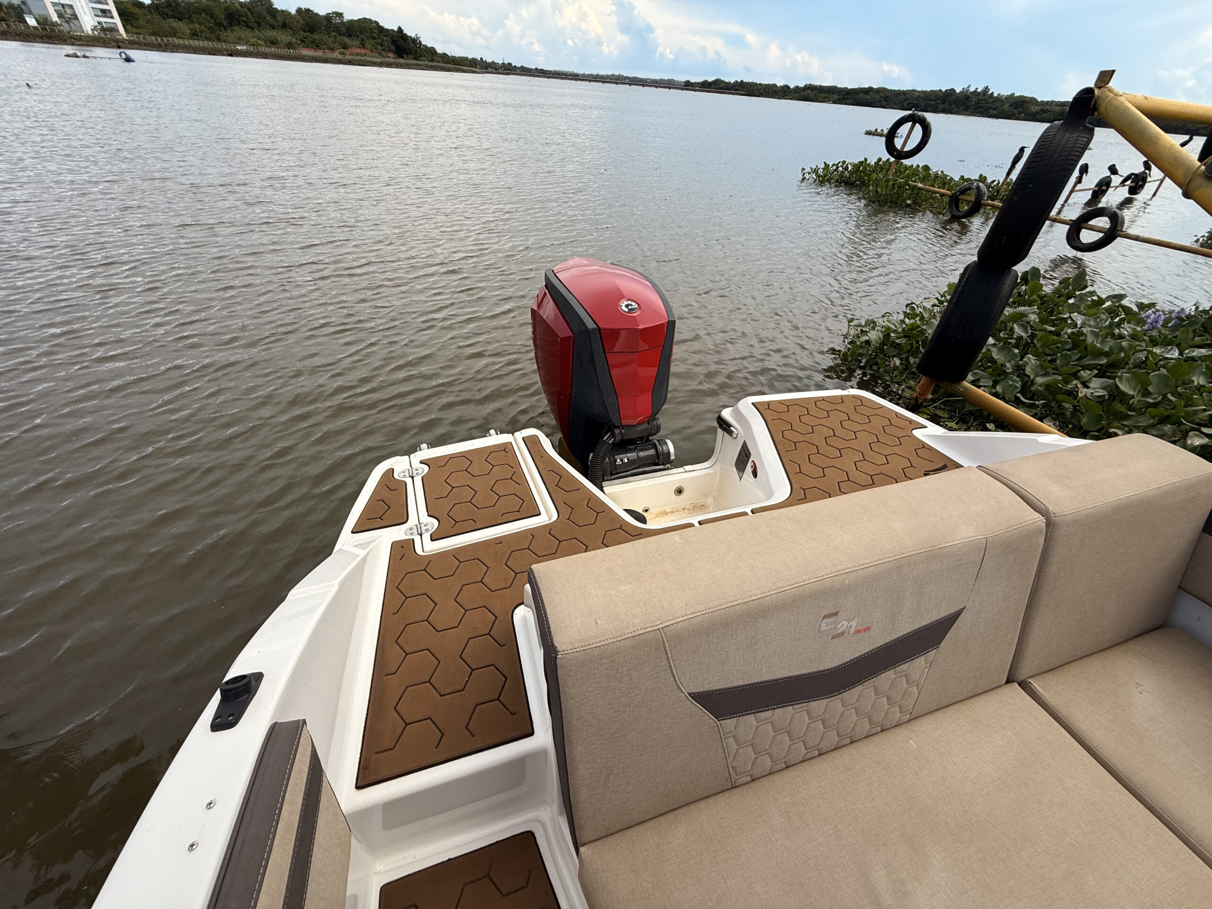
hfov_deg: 102.1
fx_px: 490
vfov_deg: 85.7
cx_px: 606
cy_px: 454
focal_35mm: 14
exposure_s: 1/1656
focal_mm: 2.22
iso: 50
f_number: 2.2
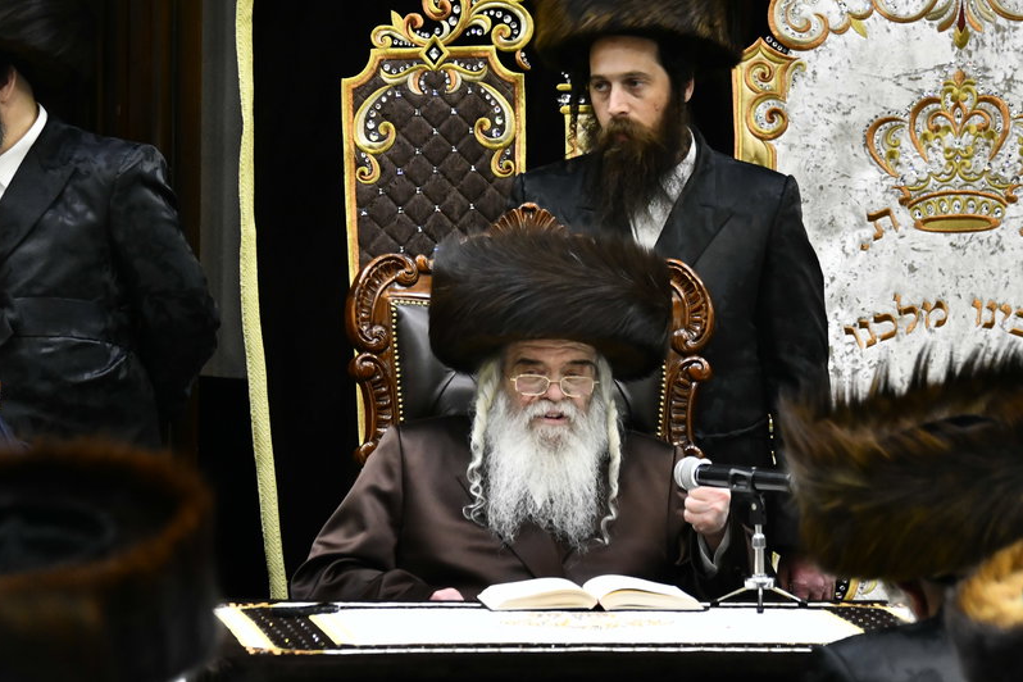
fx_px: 6081
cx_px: 413
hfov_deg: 9.6
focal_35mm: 214
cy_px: 260
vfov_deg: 6.4
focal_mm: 122
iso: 1600
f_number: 5.6
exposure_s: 1/320
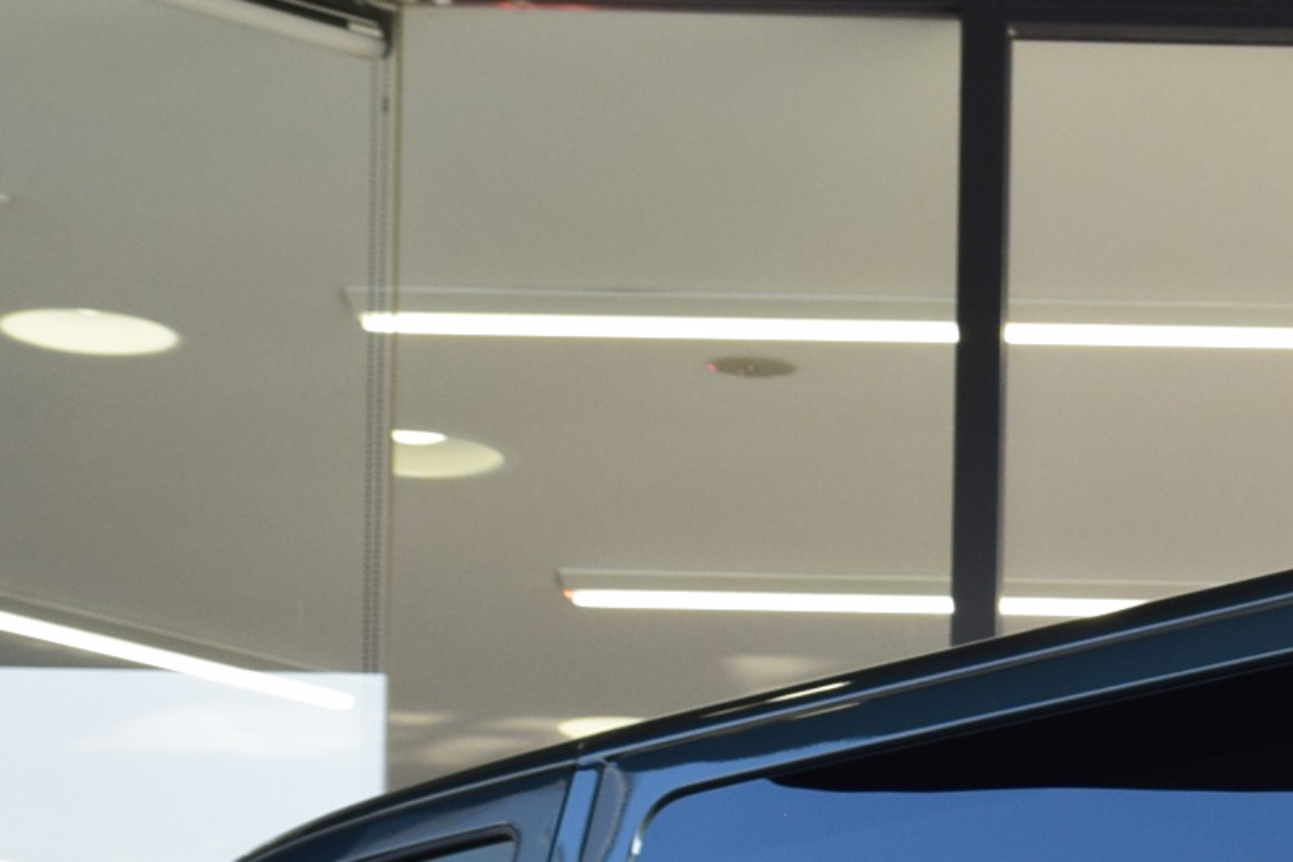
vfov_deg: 7.0
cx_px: 1925
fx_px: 6824
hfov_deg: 10.5
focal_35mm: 190
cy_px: 1573
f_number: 10
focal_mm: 34
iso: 400
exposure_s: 1/200
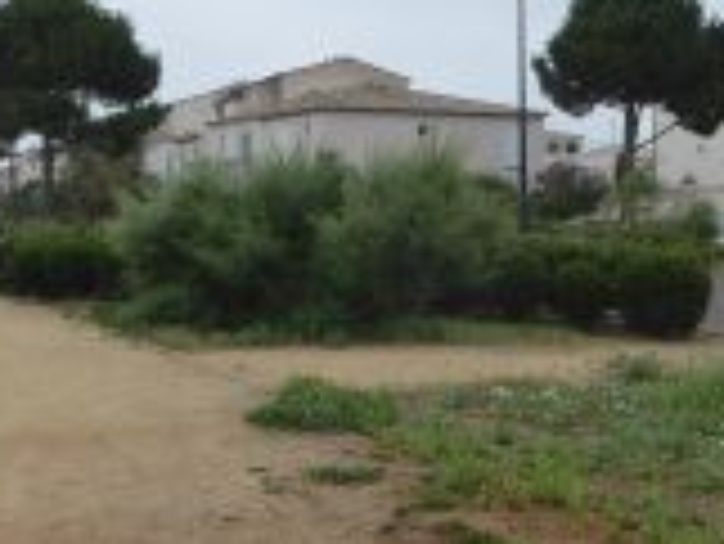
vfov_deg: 23.7
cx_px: 409
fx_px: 1298
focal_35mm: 62
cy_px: 234
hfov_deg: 31.1
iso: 125
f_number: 3.3
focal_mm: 4.3
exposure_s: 1/250
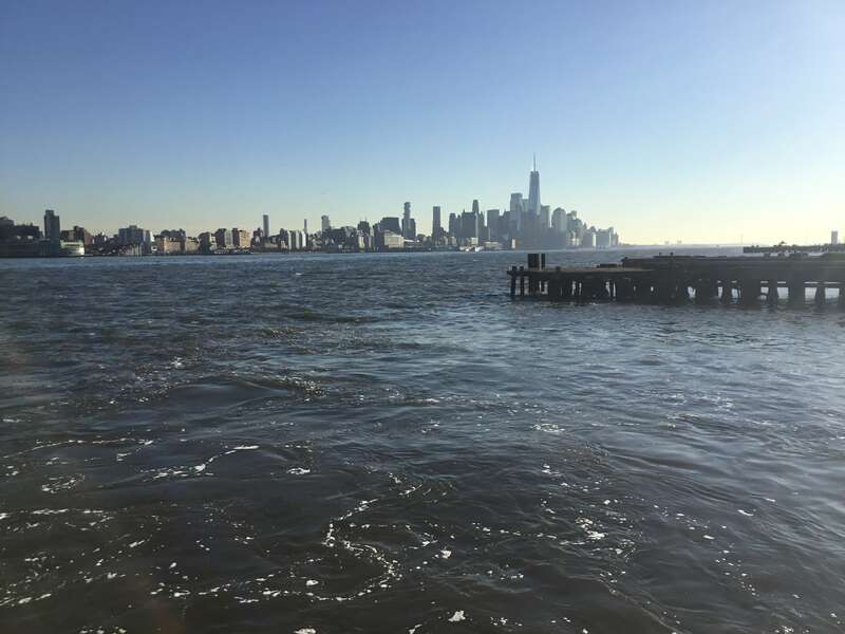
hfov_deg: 58.4
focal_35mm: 31
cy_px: 317
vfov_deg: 45.4
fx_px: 757
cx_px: 422
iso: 25
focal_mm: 3.3
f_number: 2.4
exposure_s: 1/2398
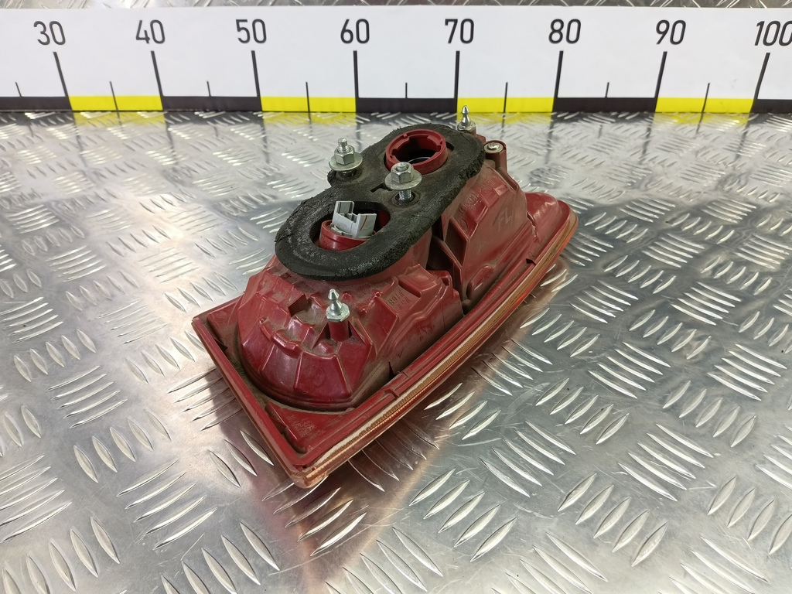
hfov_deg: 73.9
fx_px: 526
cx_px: 396
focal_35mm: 23
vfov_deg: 58.9
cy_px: 297
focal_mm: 4.11
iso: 140
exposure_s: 1/50
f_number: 1.6
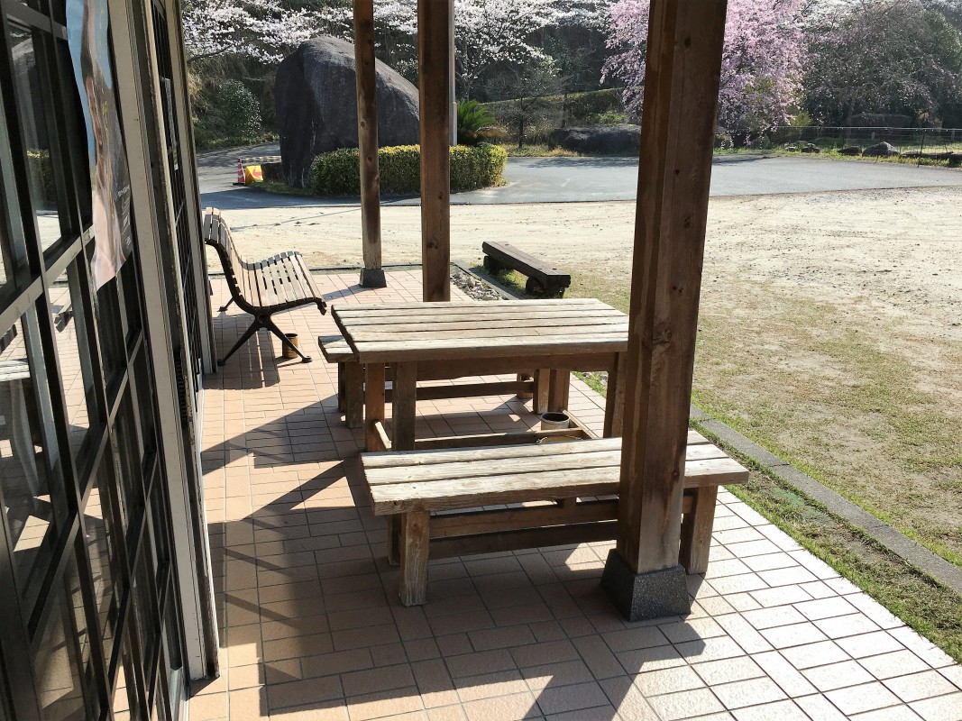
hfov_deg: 61.7
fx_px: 806
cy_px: 360
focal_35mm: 29
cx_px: 481
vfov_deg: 48.2
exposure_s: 1/1261
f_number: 2.2
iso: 25
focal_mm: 4.15
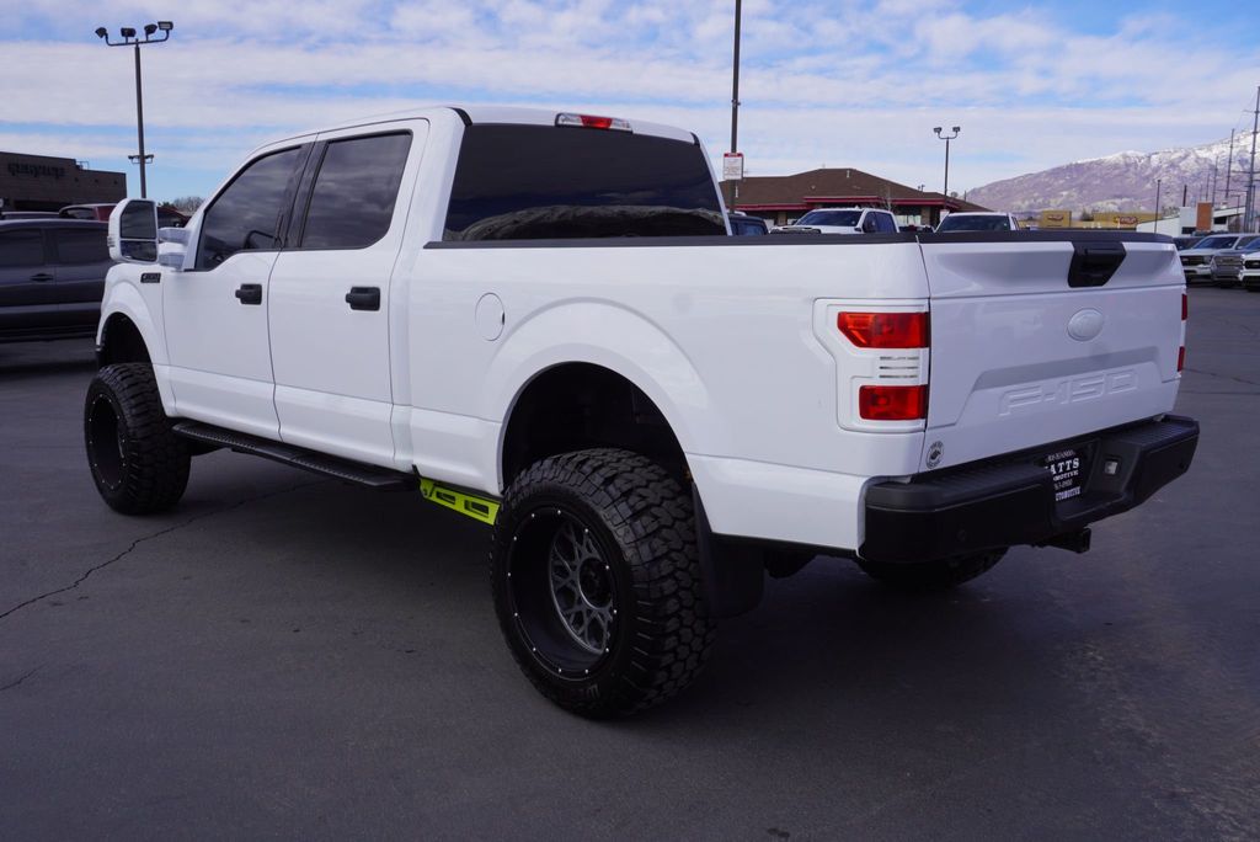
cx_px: 630
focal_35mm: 33
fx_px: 1156
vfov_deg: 40.0
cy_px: 421
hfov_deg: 57.2
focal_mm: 22
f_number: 10
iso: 100
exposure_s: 1/160
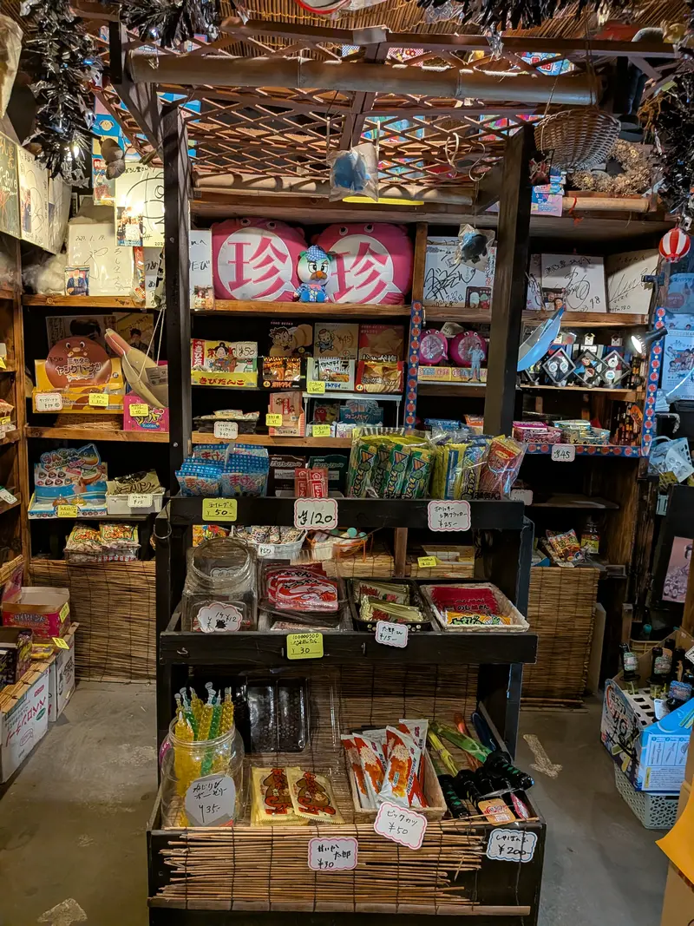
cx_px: 347
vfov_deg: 71.6
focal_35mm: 24
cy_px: 463
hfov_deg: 56.8
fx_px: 642
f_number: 1.7
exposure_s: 1/50
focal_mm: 4.53
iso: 293
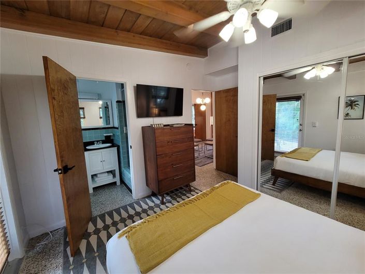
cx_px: 182
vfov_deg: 89.9
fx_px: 137
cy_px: 137
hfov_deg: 106.2
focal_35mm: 13
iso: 250
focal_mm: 2.2
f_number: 2.2
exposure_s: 1/60
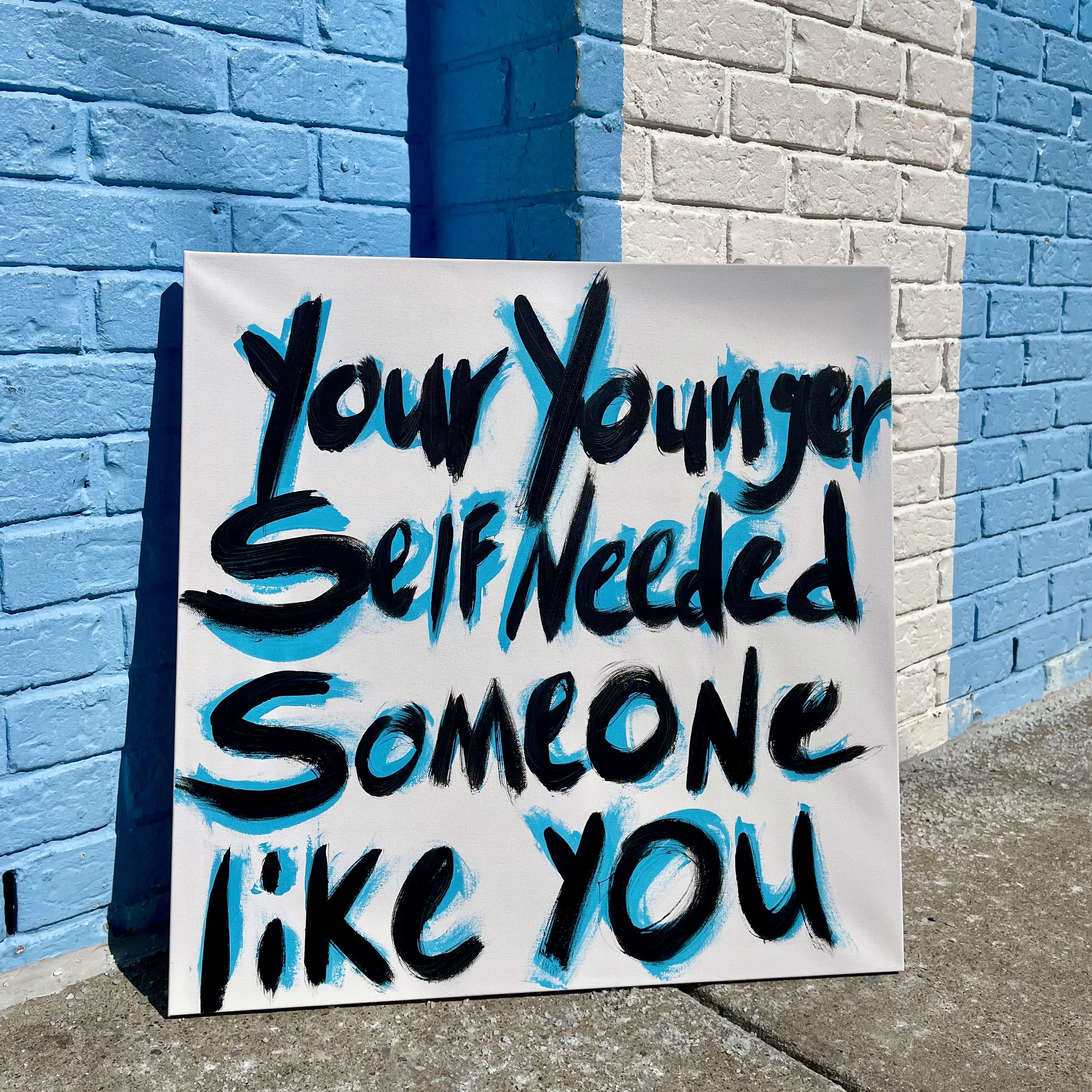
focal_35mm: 31
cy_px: 450
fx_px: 1106
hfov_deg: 52.5
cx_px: 543
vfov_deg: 52.3
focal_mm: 4.2
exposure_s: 1/14925
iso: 32
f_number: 1.6
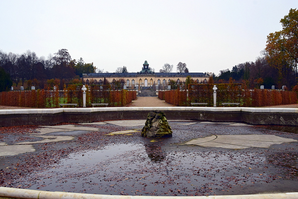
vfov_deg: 48.0
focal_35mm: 27
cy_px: 100
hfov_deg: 67.4
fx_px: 224
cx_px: 149
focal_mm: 18
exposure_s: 1/100
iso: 400
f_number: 9
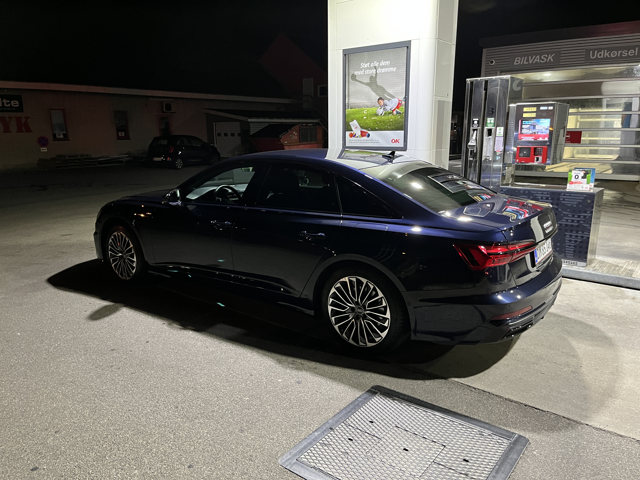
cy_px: 240
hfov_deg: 67.3
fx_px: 481
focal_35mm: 26
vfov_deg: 53.1
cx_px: 320
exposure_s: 1/33
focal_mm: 5.1
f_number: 1.6
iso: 500
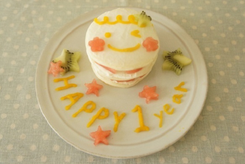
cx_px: 126
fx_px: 242
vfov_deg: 37.3
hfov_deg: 53.8
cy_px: 82
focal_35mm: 36
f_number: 4
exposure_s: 1/30
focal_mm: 23
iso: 1600
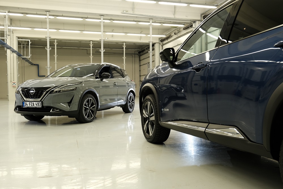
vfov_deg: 41.1
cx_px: 142
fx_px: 252
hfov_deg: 58.7
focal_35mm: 32
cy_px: 94
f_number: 4
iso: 800
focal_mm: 21.3
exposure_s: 1/60
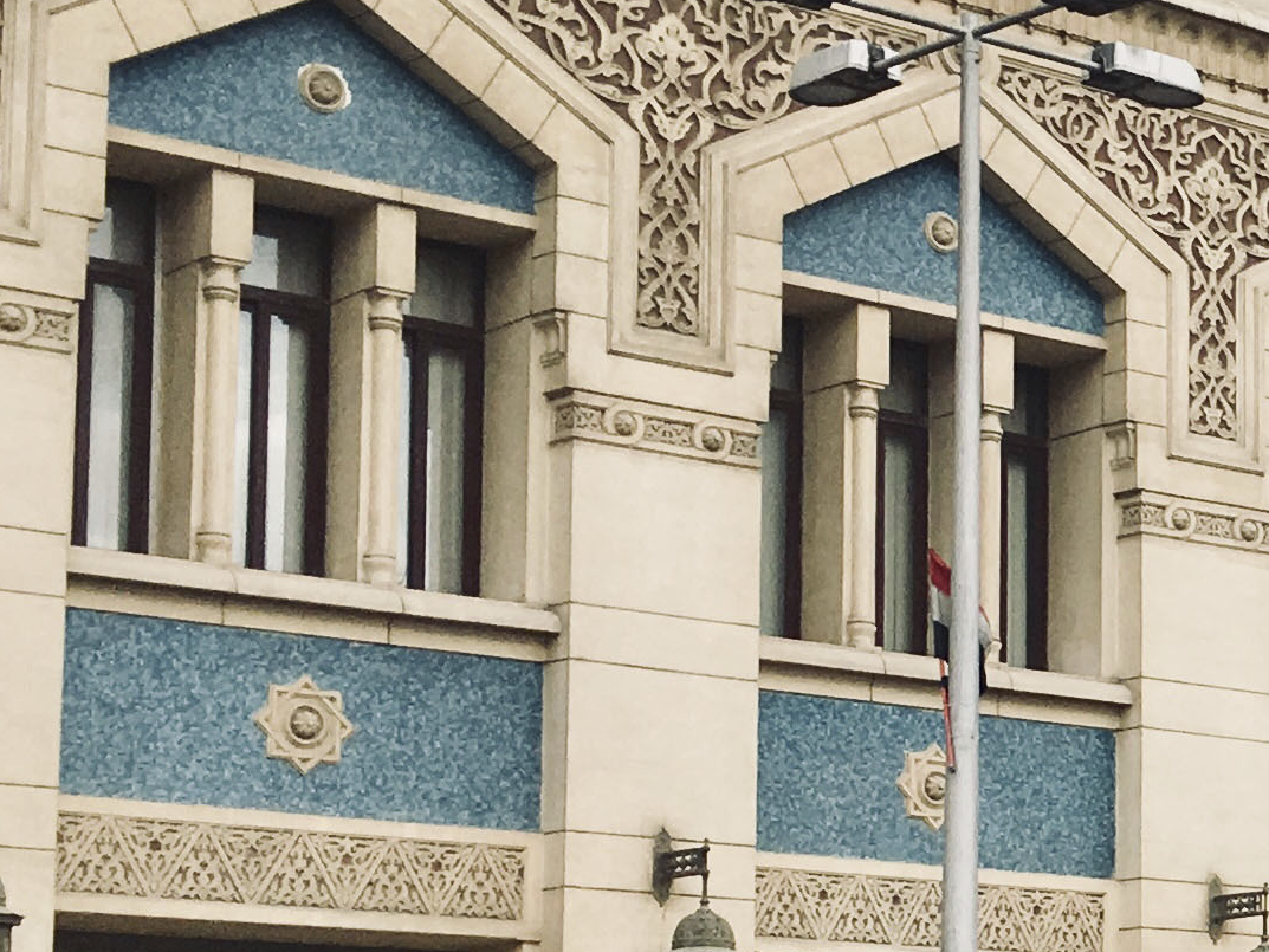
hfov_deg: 15.9
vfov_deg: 13.5
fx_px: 3996
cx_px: 2115
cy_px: 862
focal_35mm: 109
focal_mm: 4.15
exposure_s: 1/1399
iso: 25
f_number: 2.2
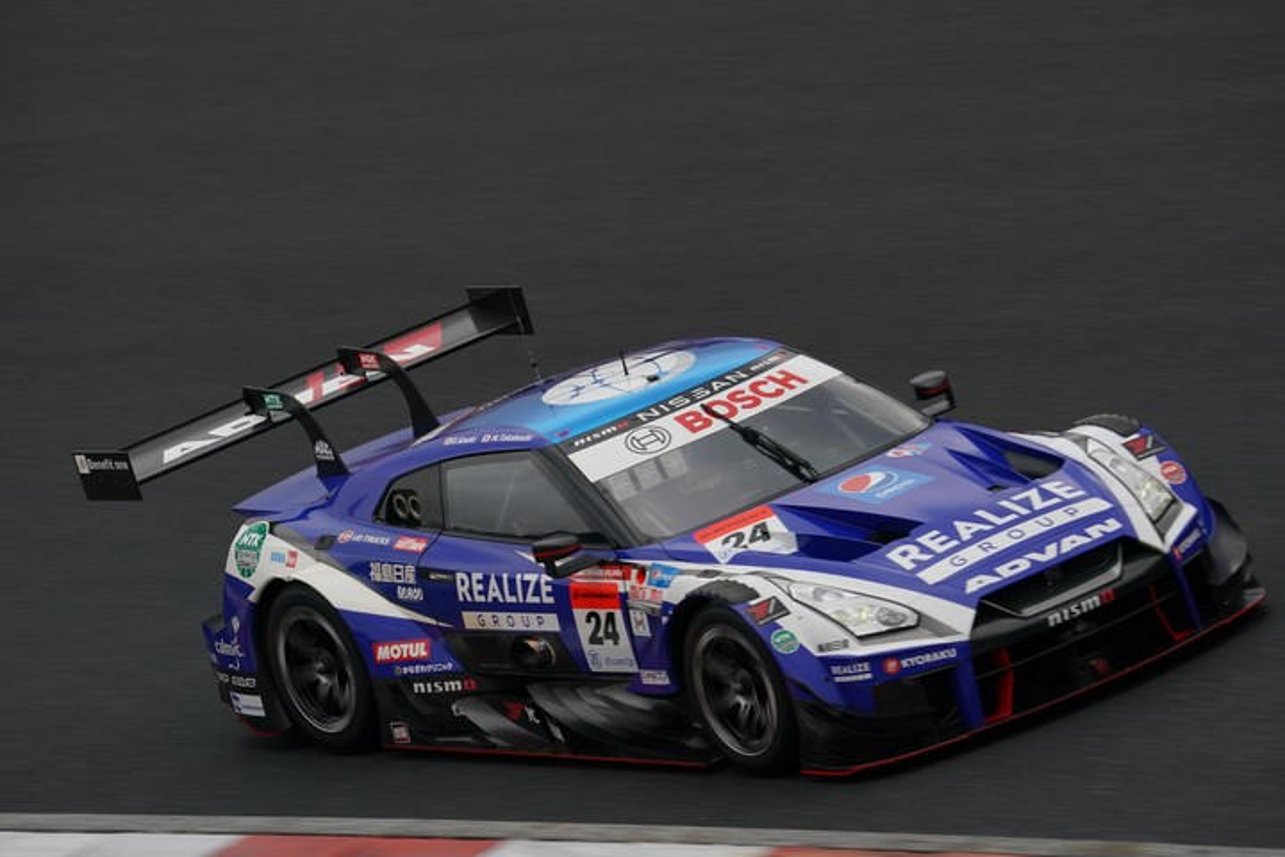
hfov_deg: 5.1
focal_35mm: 407
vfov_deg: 3.4
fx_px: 14527
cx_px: 642
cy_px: 428
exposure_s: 1/250
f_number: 10
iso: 320
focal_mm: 407
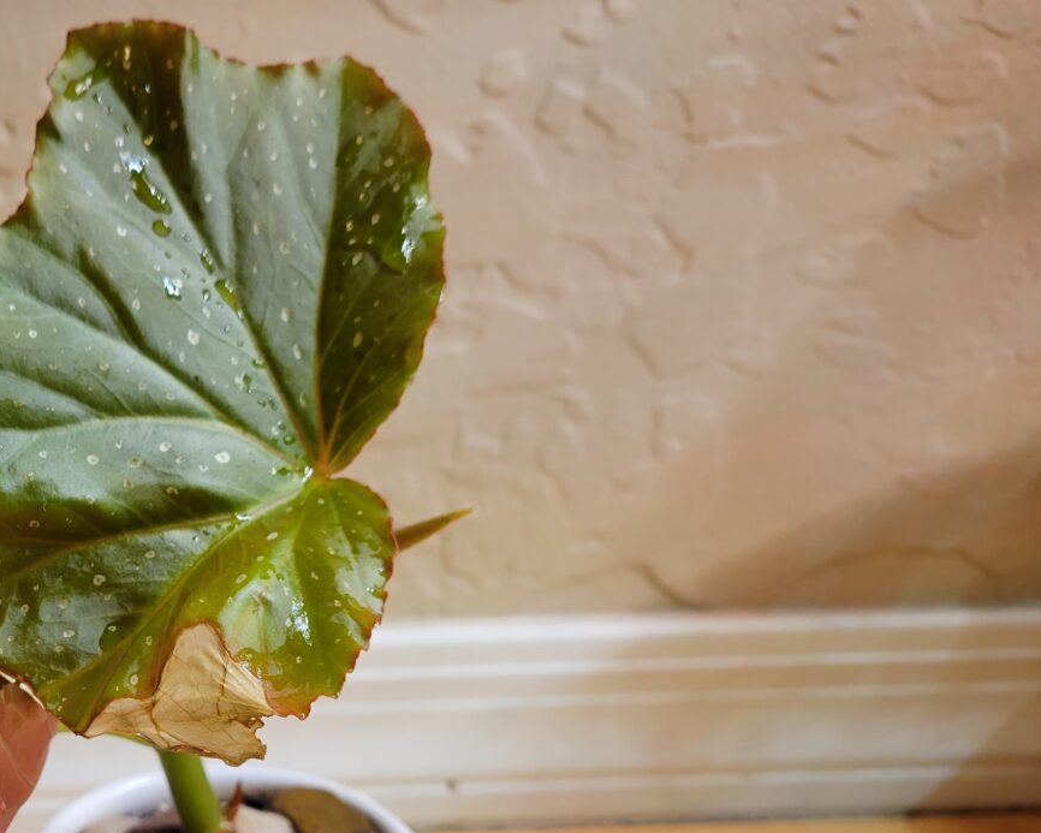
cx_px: 132
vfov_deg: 32.6
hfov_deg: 38.7
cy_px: 654
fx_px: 1387
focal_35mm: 45
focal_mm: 5.4
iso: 250
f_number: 1.8
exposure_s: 1/40
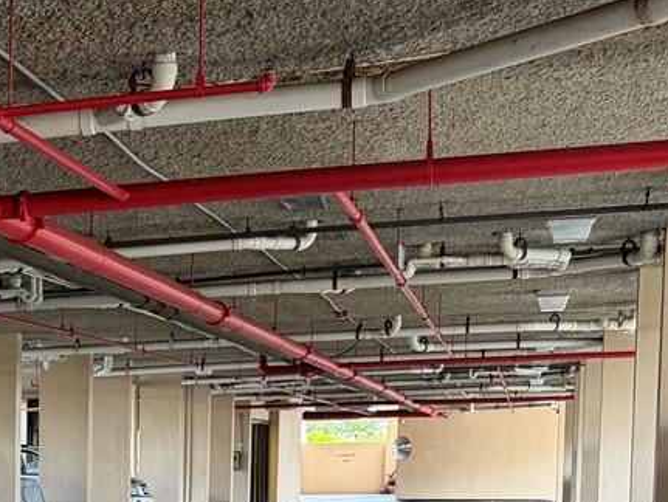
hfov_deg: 19.6
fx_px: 1719
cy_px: 649
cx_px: -290
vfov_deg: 15.8
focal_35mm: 89
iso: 250
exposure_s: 1/60
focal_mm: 6.76
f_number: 1.78
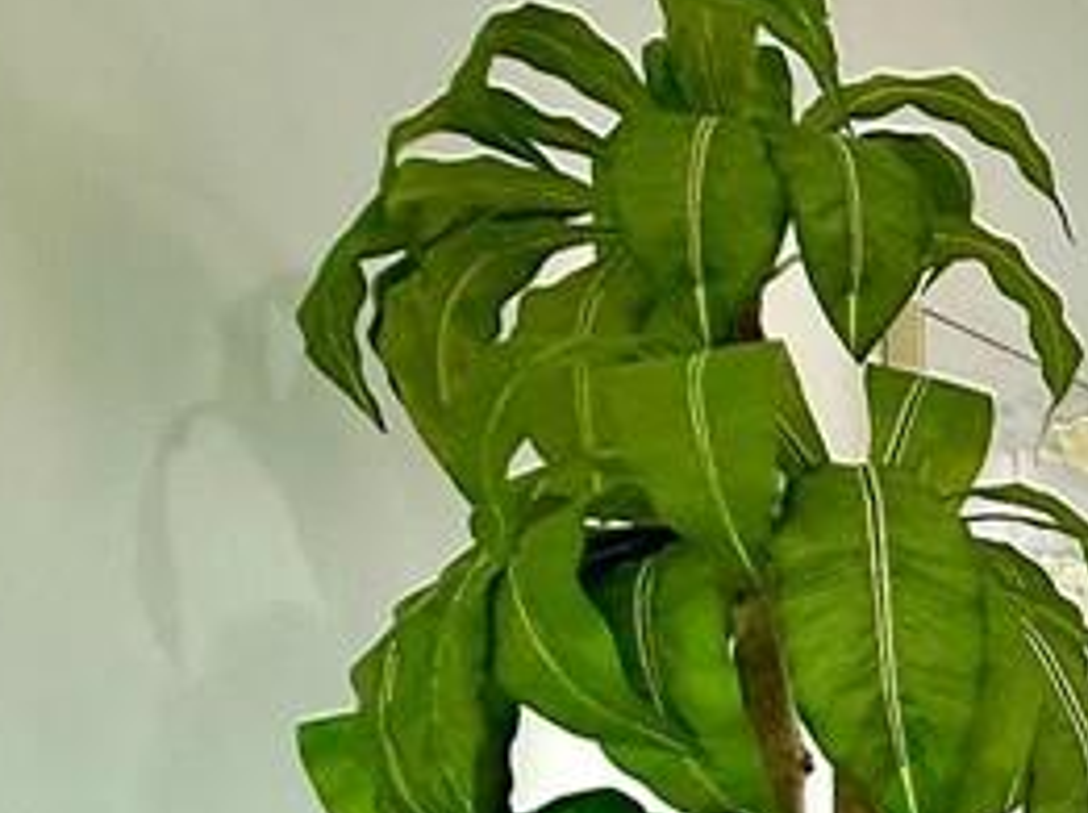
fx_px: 1726
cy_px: 834
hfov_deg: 22.1
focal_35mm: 55
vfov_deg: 25.1
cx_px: 1938
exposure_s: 1/120
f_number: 2.2
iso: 50
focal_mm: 2.22
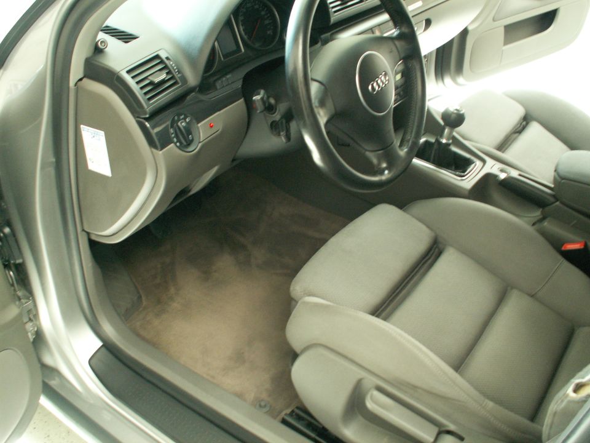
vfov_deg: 40.7
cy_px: 222
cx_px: 295
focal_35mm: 35
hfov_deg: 52.6
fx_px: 597
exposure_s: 1/20
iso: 160
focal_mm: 5.86
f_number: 2.8
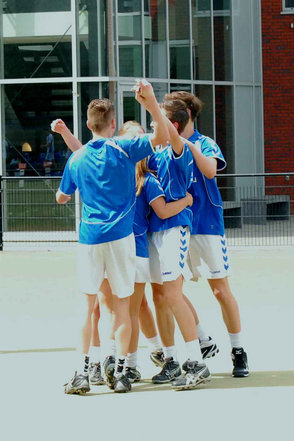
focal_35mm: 82
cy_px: 220
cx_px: 147
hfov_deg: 16.5
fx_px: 1012
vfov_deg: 24.6
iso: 1600
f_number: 9
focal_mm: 55
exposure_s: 1/500
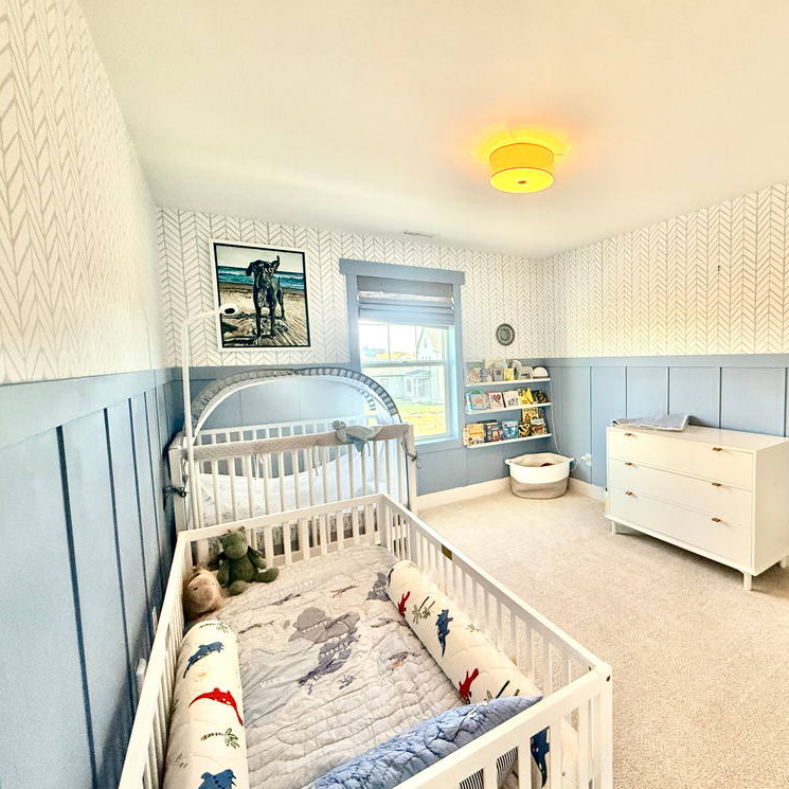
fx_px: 438
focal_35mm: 17
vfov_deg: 84.0
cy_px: 393
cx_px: 521
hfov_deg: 81.4
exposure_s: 1/120
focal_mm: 2.22
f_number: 2.2
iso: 250
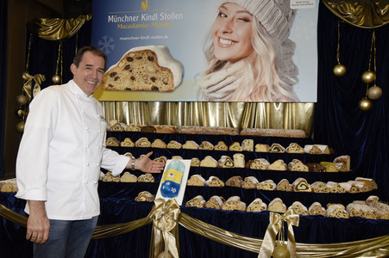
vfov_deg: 41.1
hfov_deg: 58.8
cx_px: 194
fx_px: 346
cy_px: 129
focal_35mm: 32
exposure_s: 1/125
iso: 2000
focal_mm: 32
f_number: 6.3
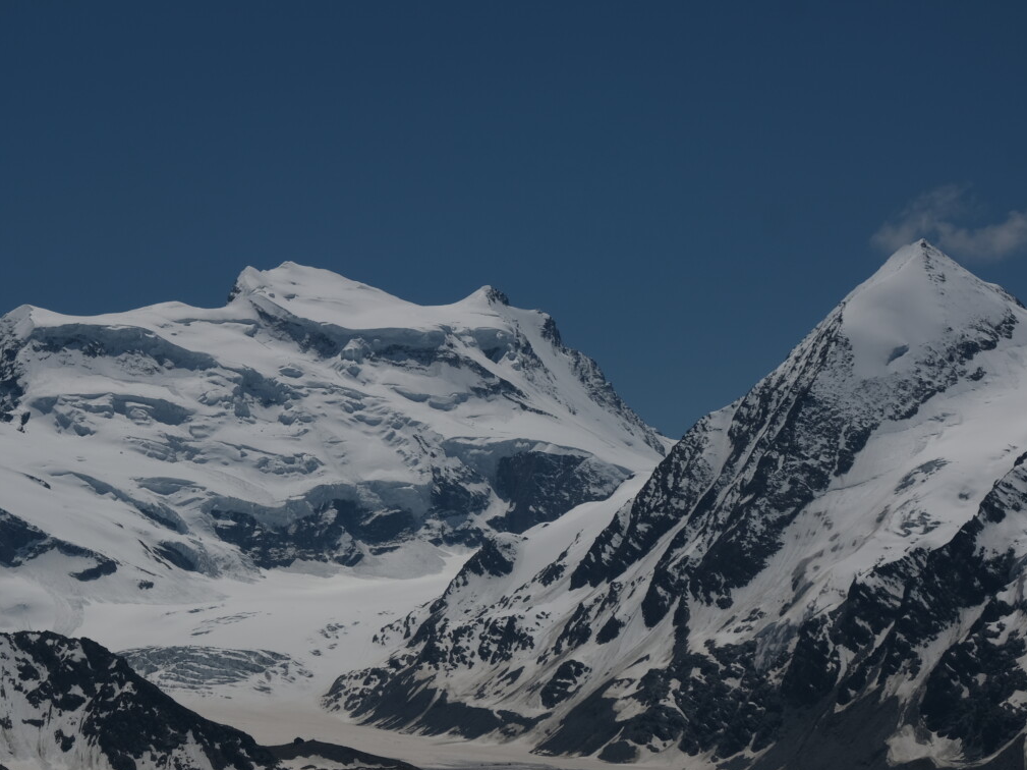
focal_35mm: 122
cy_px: 306
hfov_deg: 16.1
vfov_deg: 12.1
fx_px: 3618
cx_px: 301
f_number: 10
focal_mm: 52.7
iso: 80
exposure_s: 1/800
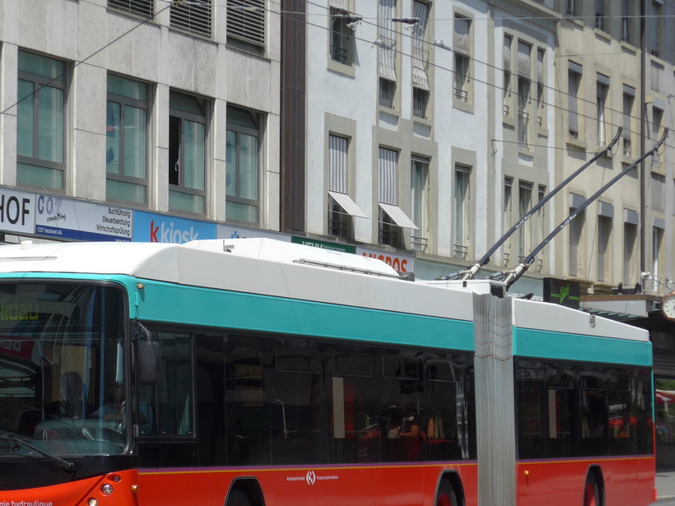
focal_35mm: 142
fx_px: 2769
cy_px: 316
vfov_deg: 10.4
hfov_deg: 13.9
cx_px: 260
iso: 80
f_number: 4.7
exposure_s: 1/800
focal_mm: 19.2
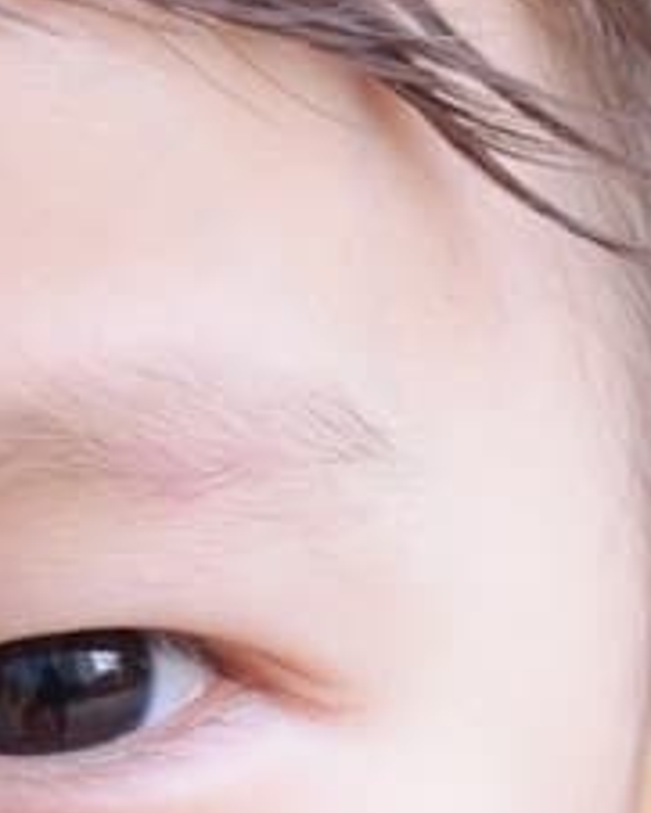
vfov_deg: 4.6
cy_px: 728
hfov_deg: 3.7
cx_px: -813
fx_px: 10084
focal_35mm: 419
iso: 640
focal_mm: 70
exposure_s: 1/125
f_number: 5
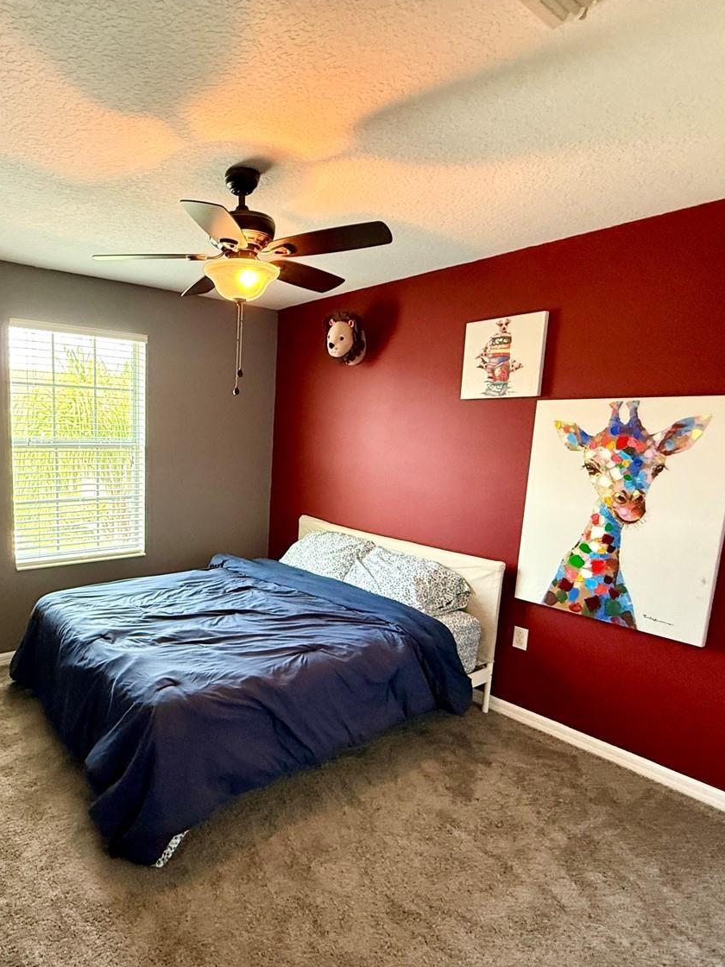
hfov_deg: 63.1
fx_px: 559
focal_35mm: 20
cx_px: 205
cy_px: 515
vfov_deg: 81.6
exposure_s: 1/60
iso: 320
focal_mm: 2.22
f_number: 2.2
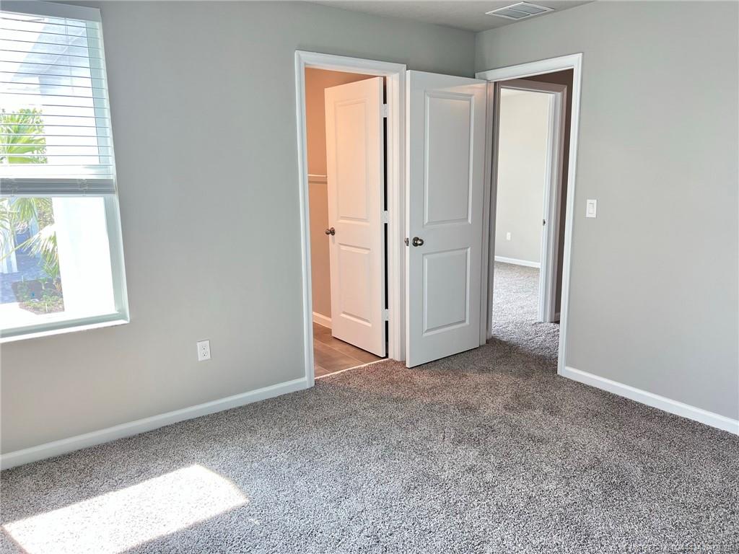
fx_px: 555
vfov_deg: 53.1
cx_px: 370
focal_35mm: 26
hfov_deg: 67.3
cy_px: 277
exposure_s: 1/120
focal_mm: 5.7
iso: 100
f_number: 1.5
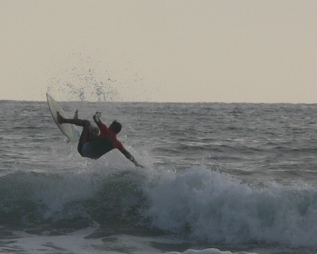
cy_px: 183
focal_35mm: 922
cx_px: 51
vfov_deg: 1.7
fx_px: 8651
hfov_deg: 2.1
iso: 80
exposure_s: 1/500
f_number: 6.3
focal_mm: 88.8
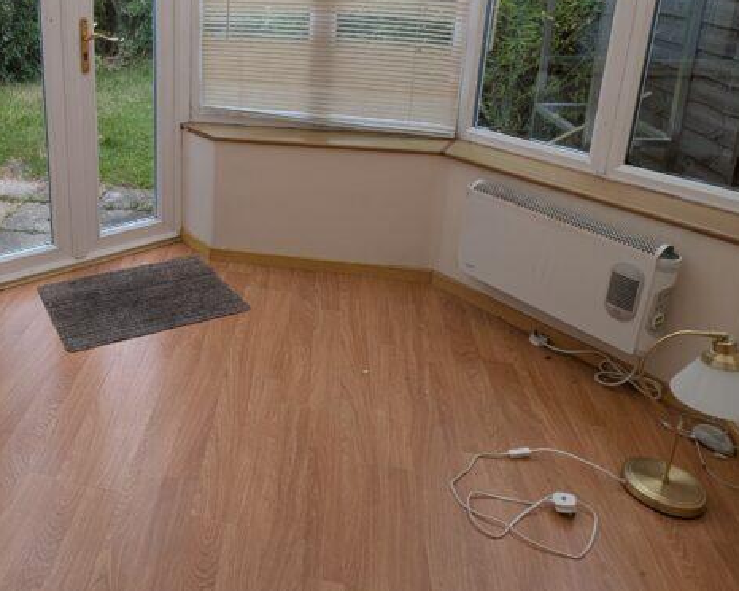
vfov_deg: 49.1
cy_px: 134
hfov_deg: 57.6
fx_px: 612
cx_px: 148
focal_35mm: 28
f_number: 2.2
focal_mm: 1.95
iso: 47
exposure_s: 1/382
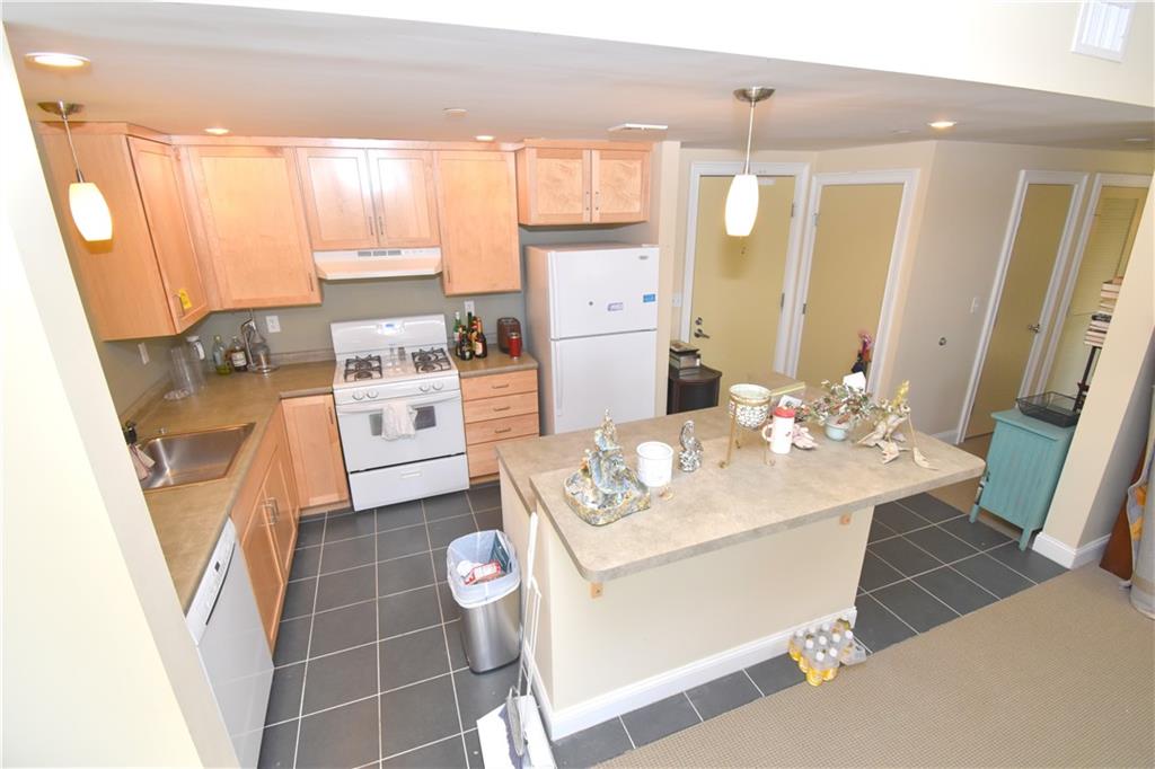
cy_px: 384
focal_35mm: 15
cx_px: 578
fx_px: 481
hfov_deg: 100.4
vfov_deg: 77.3
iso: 800
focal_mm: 10
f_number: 5.6
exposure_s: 1/125
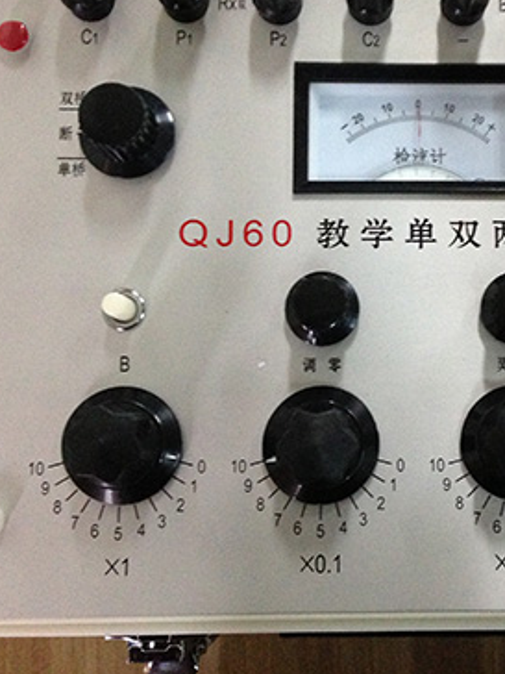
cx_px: 433
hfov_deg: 24.6
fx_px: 1128
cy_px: 285
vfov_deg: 33.2
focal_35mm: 58
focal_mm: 4.13
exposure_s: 1/17
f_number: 2.4
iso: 400
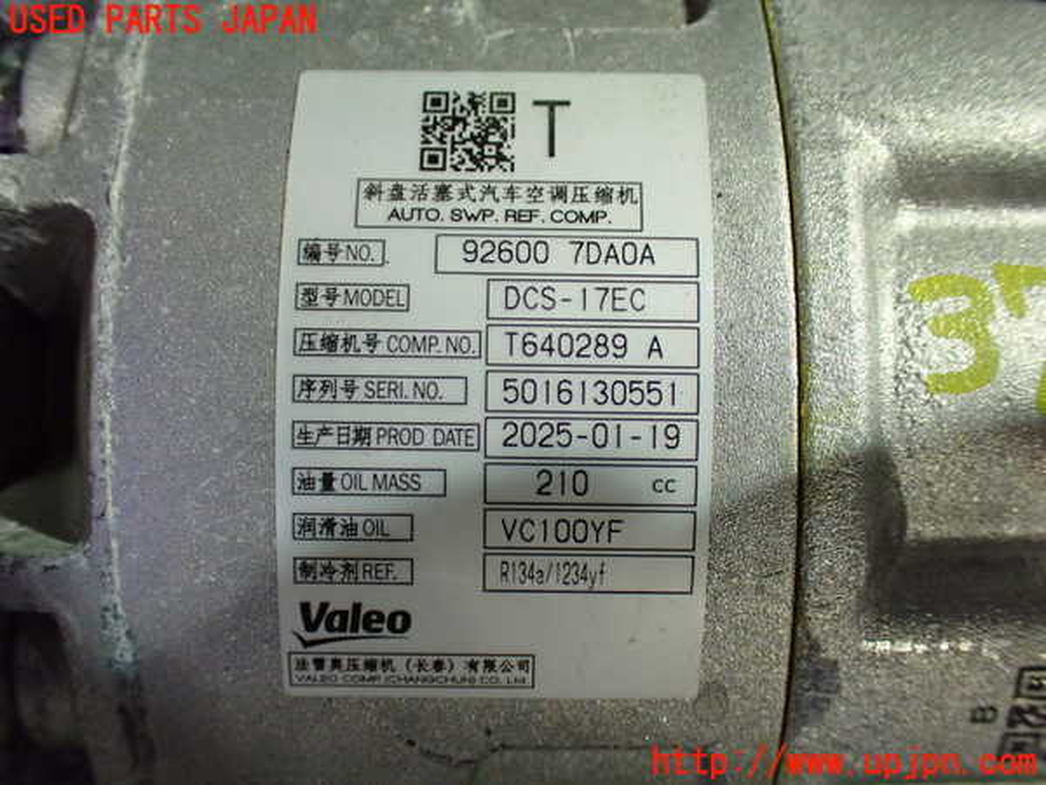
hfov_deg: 56.8
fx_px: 967
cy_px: 392
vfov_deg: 44.2
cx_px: 523
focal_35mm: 32
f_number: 2.4
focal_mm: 5.79
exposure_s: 1/50
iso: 800
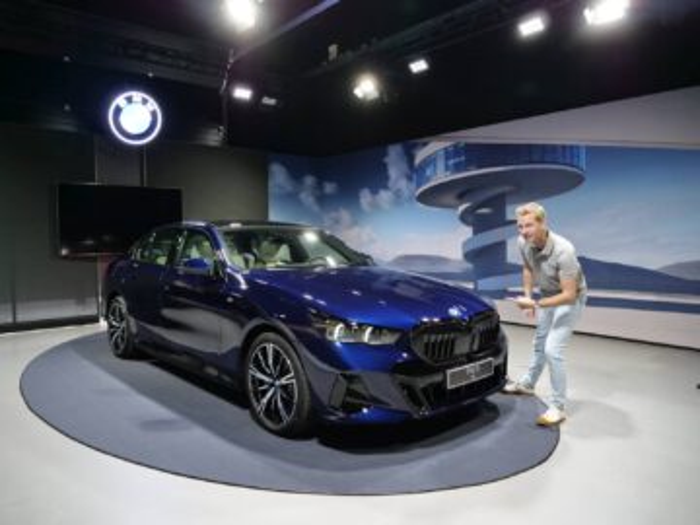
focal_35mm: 24
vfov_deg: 56.8
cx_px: 350
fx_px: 485
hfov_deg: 71.6
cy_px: 262
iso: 400
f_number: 2.8
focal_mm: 12
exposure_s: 1/60
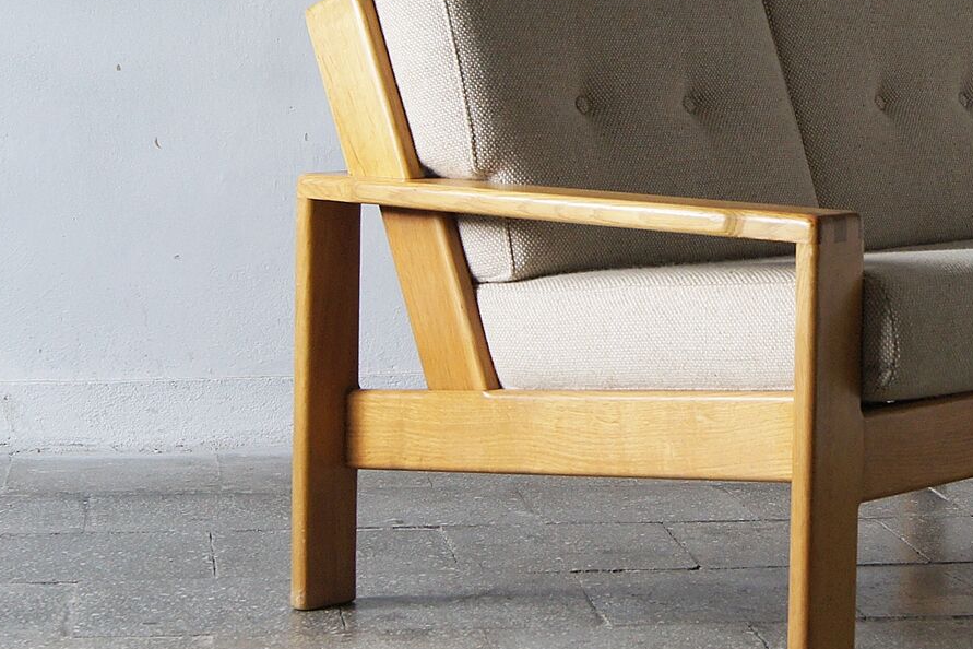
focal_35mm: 101
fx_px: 2730
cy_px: 152
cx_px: 734
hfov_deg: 20.1
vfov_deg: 13.5
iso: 400
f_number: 5.6
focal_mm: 30
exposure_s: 1/100
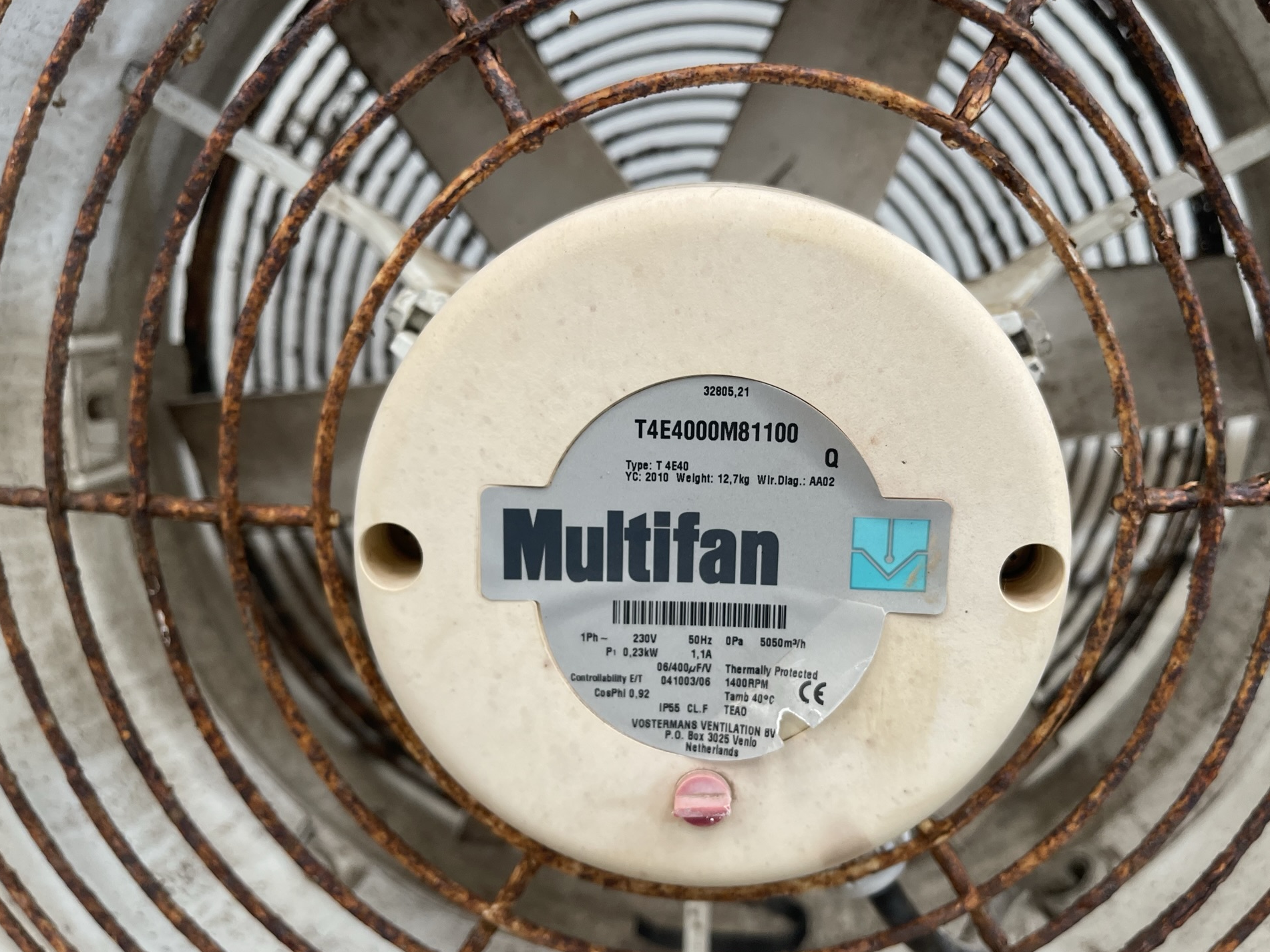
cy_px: 485
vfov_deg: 49.7
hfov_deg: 63.4
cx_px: 671
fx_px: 1027
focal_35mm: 28
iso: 125
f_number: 1.6
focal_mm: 5.1
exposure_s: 1/121
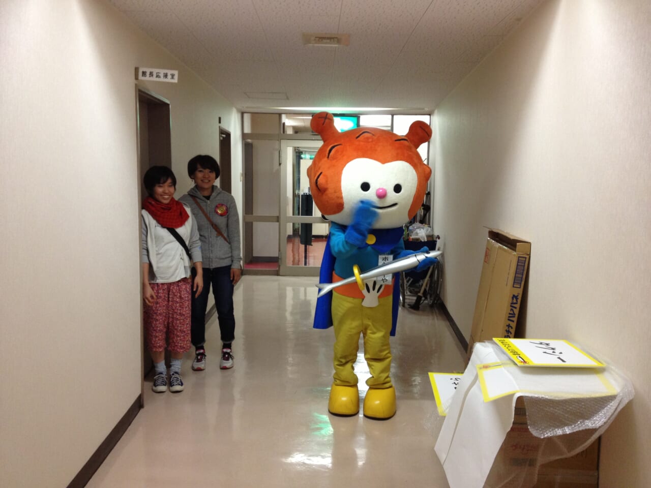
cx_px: 326
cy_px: 244
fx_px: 658
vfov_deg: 40.7
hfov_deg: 52.6
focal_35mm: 35
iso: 100
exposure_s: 1/20
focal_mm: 4.28
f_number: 2.4
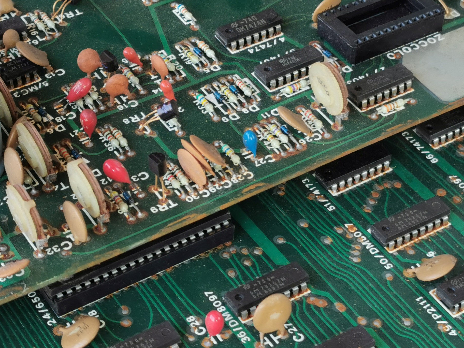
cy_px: 143
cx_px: 227
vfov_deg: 15.1
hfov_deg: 20.0
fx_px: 1314
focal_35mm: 98
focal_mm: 5.56
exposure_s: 1/151
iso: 50
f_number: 1.6
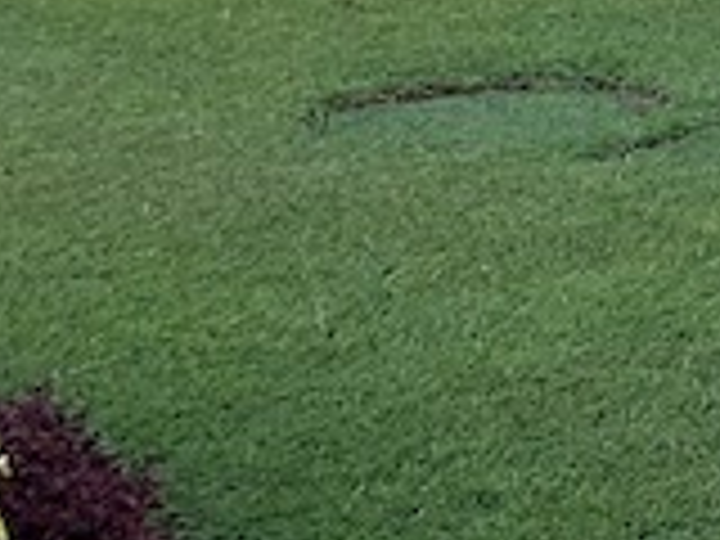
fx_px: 3453
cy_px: -716
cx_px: 2232
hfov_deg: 9.2
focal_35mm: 166
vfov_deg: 8.3
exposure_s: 1/1468
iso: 25
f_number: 1.8
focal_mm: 4.25
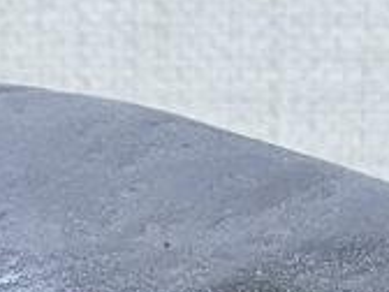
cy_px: 549
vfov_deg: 8.1
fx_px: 1967
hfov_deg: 11.3
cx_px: 287
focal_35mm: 175
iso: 400
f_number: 1.8
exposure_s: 1/120
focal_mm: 5.4
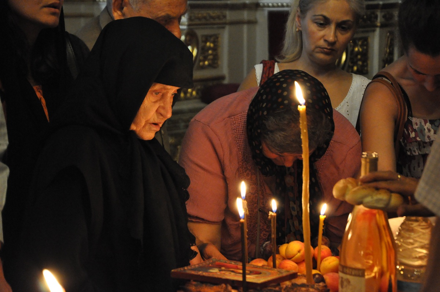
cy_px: 146
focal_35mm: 120
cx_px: 220
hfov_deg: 17.1
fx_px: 1465
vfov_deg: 11.4
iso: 3200
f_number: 5.3
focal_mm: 80
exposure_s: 1/25
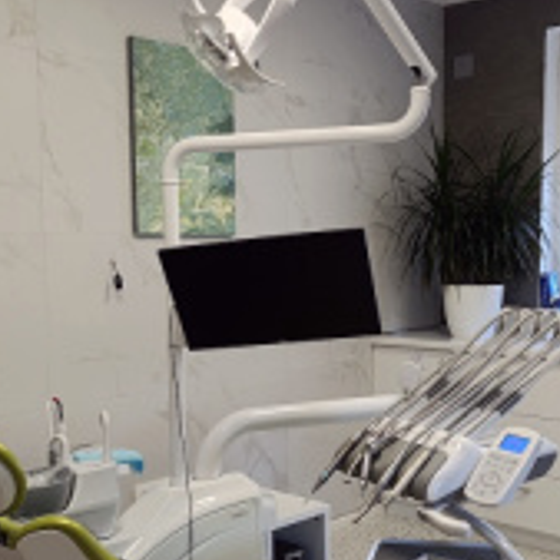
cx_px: 302
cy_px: 358
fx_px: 879
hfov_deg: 35.3
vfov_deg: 35.1
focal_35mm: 48
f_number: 1.6
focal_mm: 6.14
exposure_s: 1/100
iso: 320
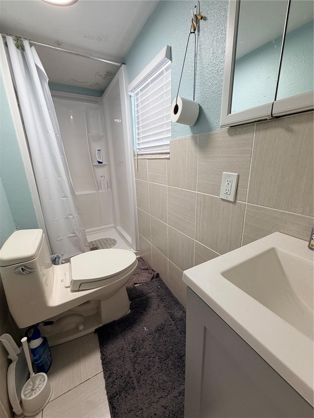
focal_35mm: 14
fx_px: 169
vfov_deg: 102.1
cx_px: 157
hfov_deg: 85.7
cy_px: 209
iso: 160
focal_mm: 2.22
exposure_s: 1/120
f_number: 2.2
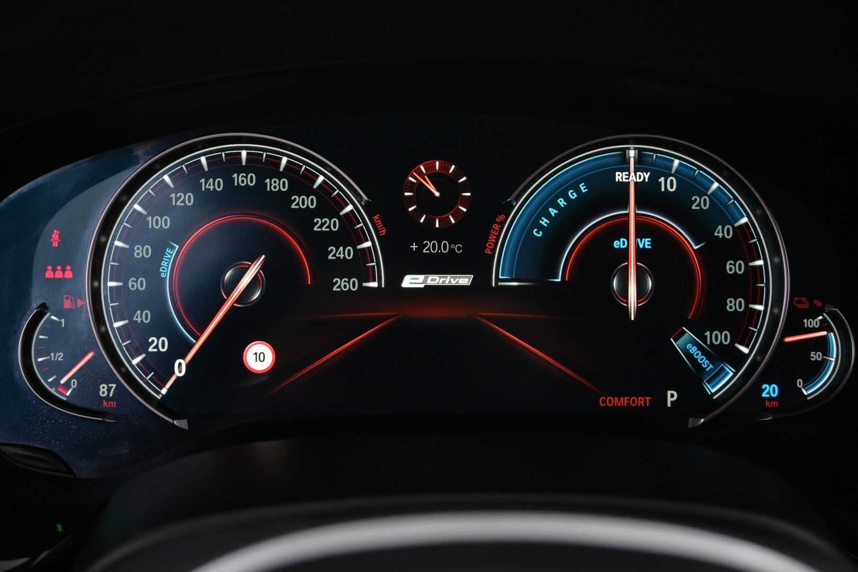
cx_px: 429
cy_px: 286
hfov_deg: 43.0
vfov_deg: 29.4
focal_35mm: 46
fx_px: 1090
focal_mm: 30.5
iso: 2500
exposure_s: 1/60
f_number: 4.8
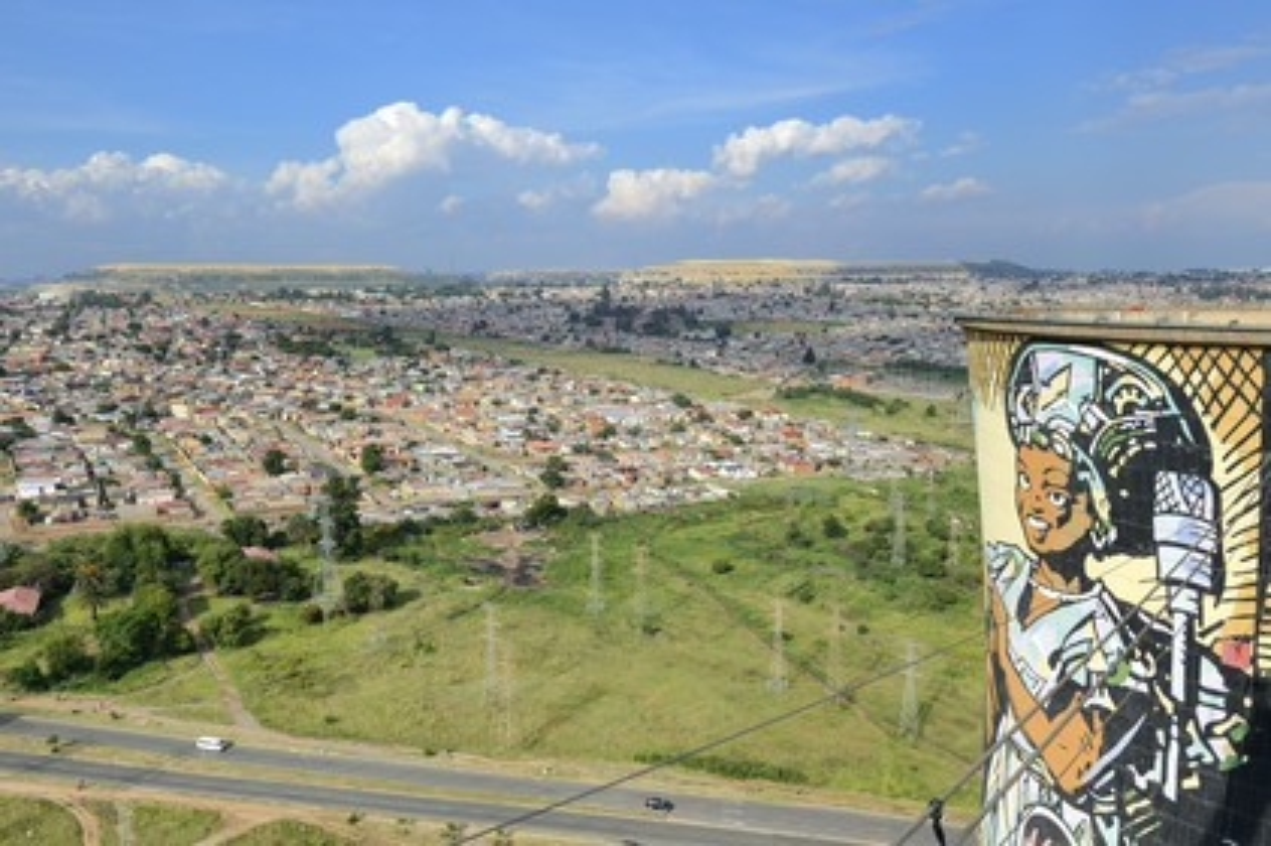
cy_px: 423
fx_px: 1129
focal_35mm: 32
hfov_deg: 58.8
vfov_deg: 41.1
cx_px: 636
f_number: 11
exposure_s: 1/250
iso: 200
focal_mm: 32
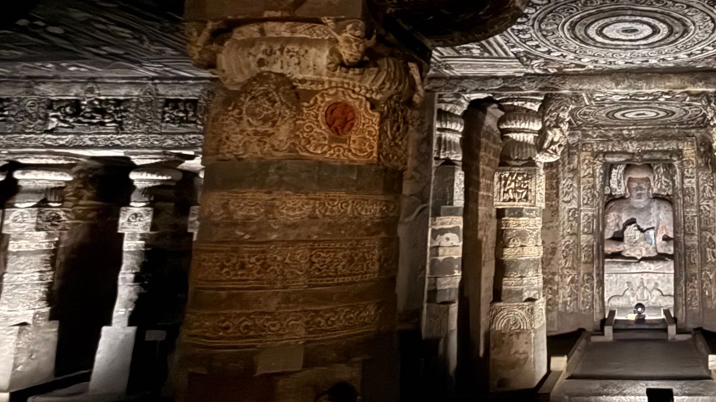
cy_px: 150
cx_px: 645
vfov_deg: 41.2
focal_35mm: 28
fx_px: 532
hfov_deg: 58.1
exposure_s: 1/8
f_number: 2.2
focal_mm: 2.22
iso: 2000
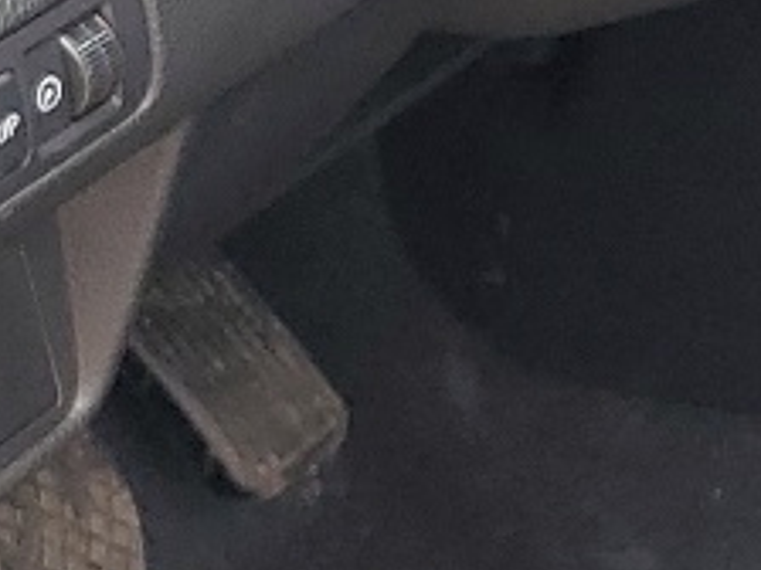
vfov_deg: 8.0
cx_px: 2120
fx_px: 4089
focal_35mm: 186
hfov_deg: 9.0
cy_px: 316
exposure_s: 1/120
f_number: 1.5
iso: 50
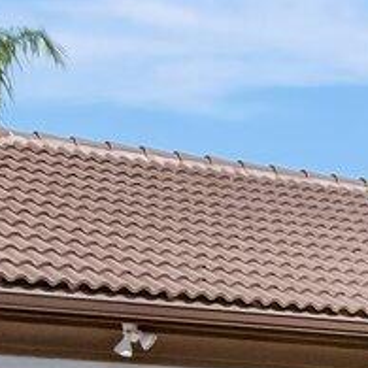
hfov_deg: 12.7
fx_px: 1612
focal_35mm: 134
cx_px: 455
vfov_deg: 12.4
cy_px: 561
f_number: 8
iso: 1000
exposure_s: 1/8000
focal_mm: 10
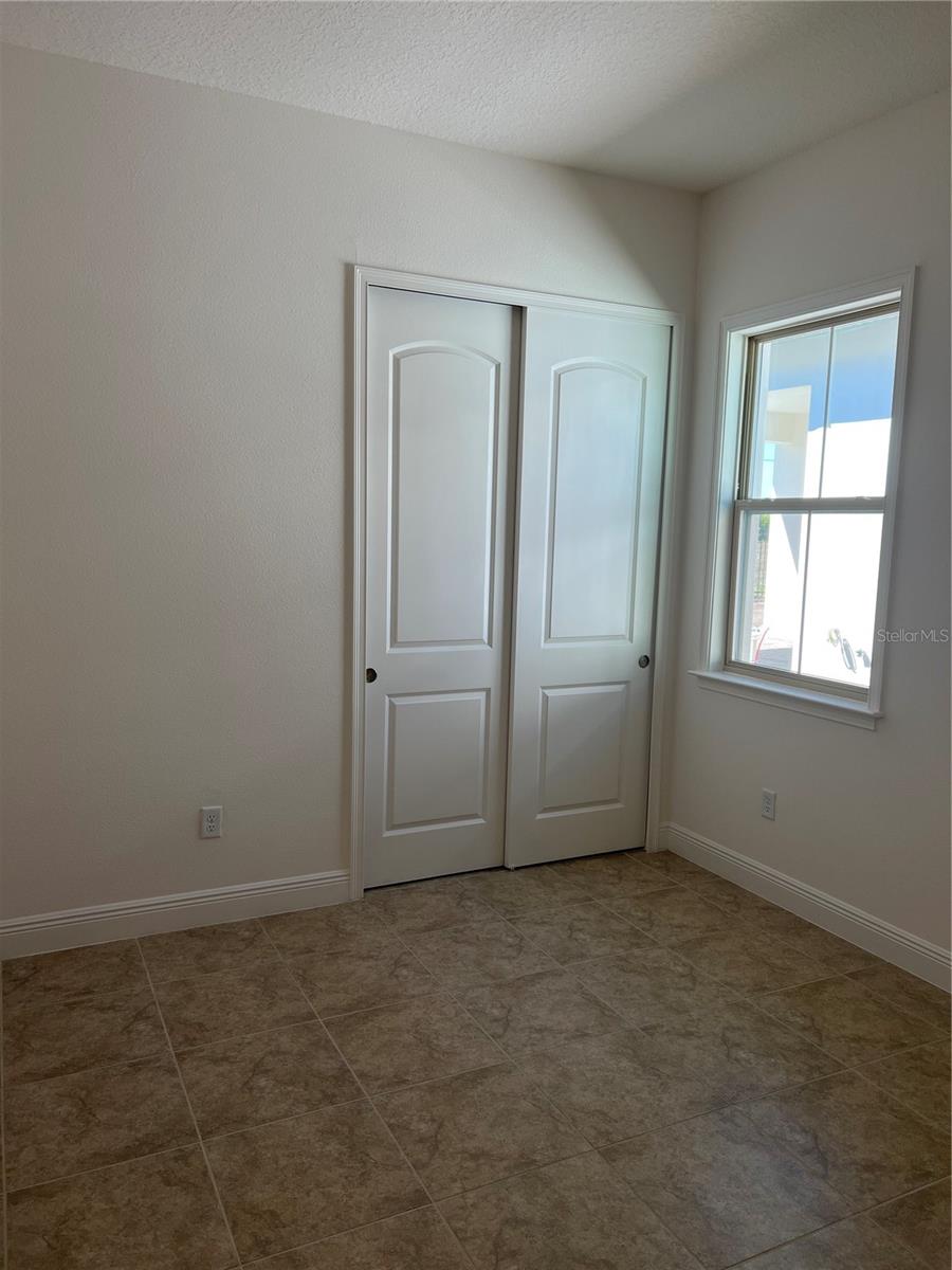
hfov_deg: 53.1
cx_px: 476
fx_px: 953
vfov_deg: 67.3
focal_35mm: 26
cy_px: 635
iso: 40
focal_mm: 5.7
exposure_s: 1/183
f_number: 1.5
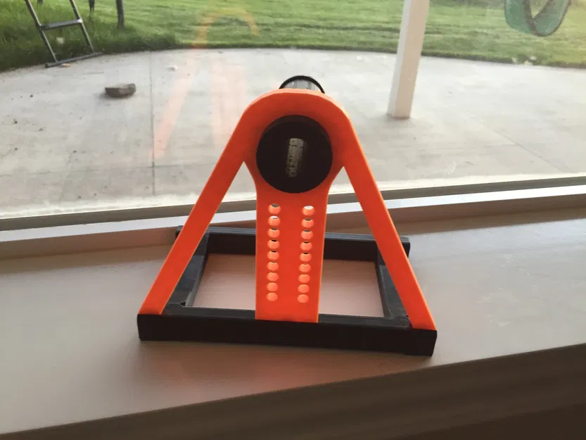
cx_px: 293
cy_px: 220
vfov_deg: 48.2
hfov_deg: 61.7
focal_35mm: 29
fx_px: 491
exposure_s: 1/30
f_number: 2.2
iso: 64
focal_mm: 4.15
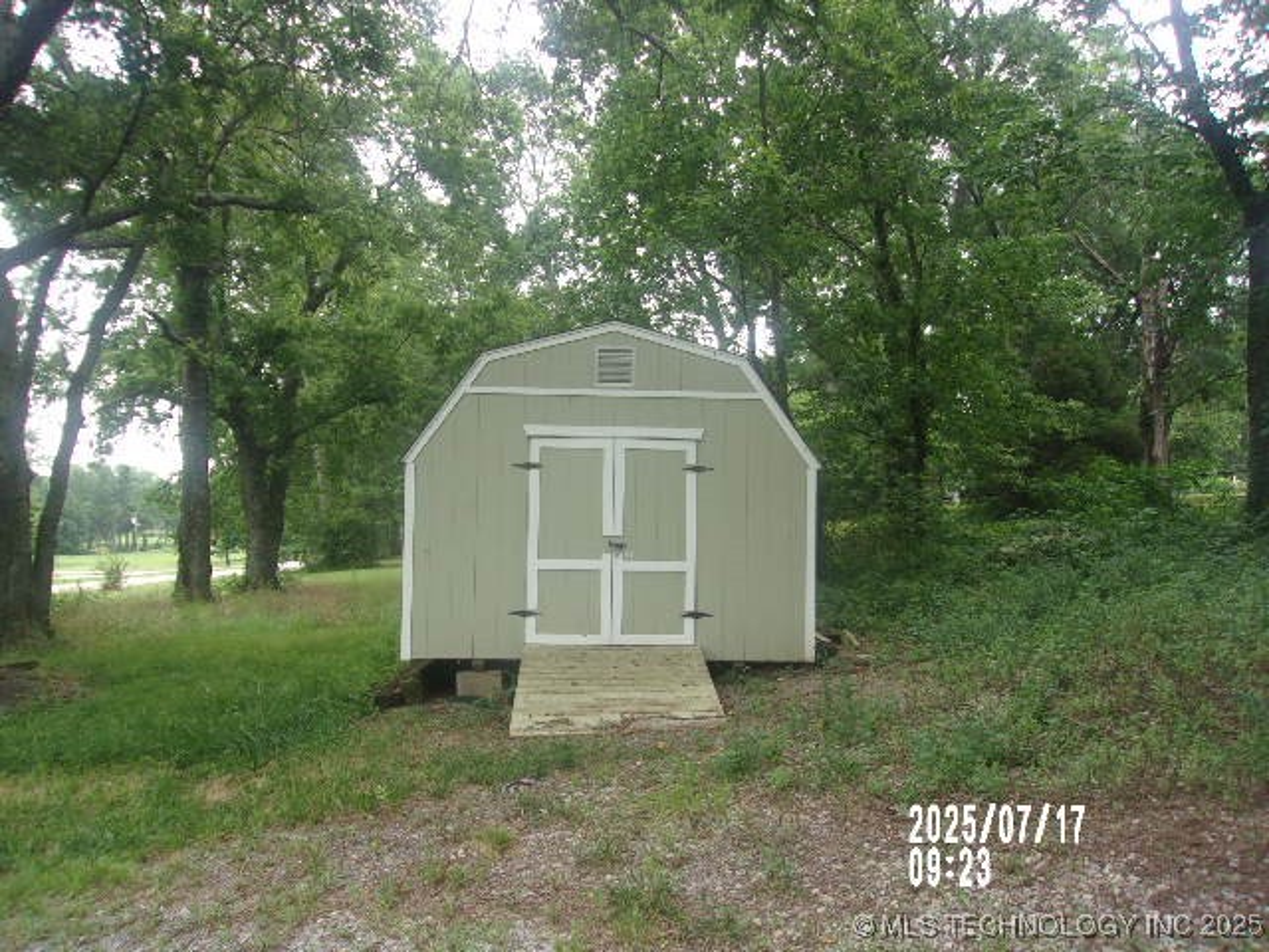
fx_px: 990
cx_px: 634
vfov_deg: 51.4
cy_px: 476
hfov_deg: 65.3
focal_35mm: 27
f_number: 3
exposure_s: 1/70
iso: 80
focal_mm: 4.9
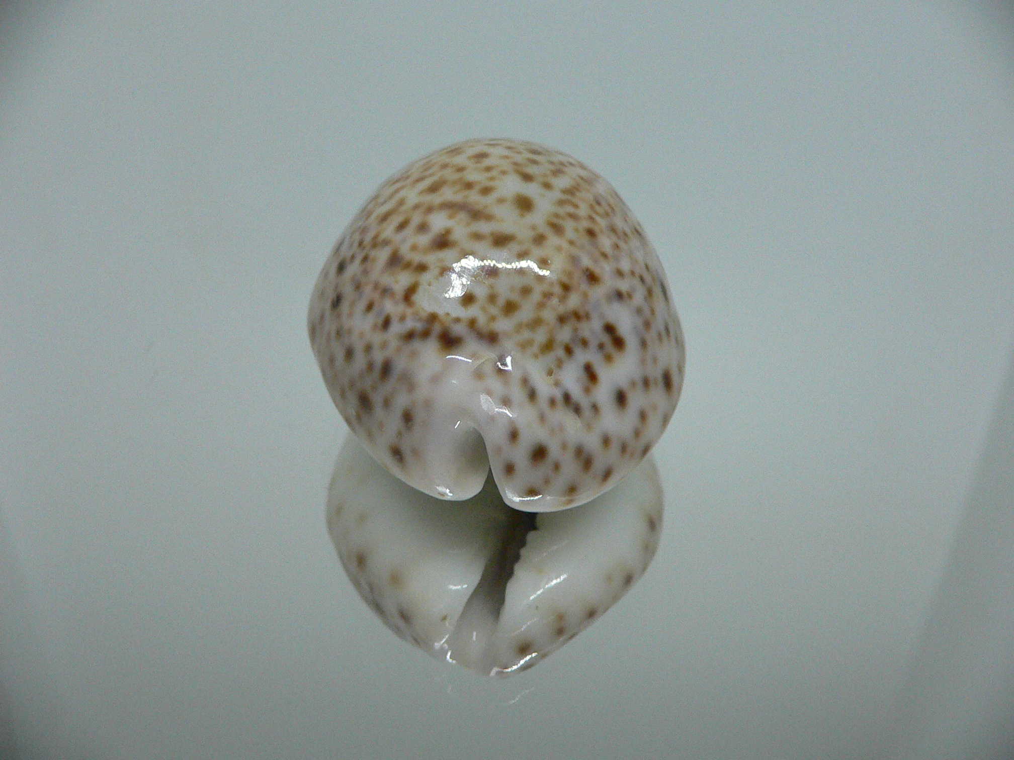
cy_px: 380
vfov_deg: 40.7
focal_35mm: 35
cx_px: 507
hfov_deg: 52.6
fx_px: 1025
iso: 200
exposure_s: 1/60
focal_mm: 4.6
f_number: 2.8
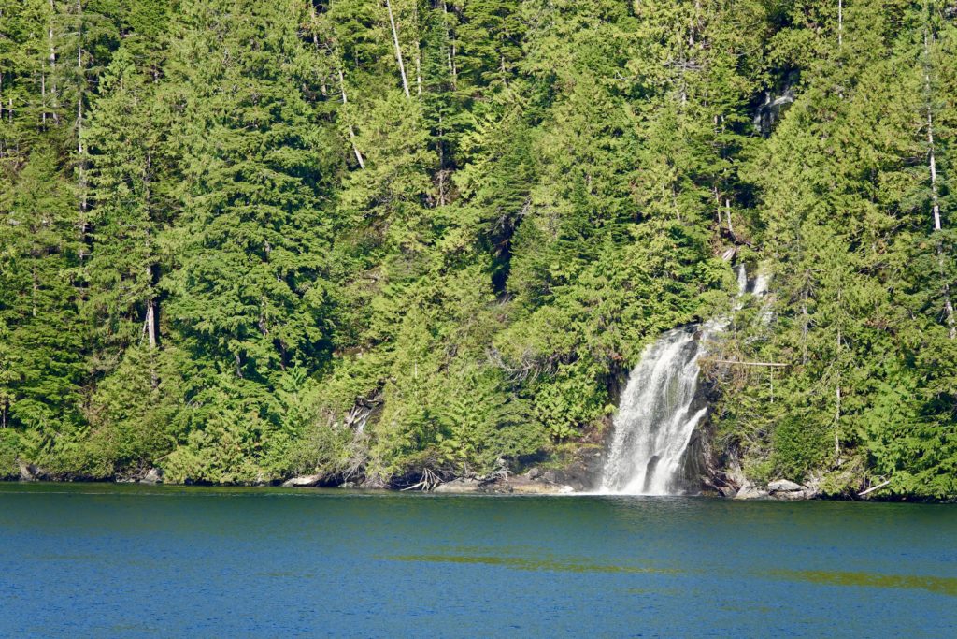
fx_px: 12176
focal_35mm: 458
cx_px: 478
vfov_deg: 3.0
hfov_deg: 4.5
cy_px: 320
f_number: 4
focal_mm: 167.98
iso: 100
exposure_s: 1/500
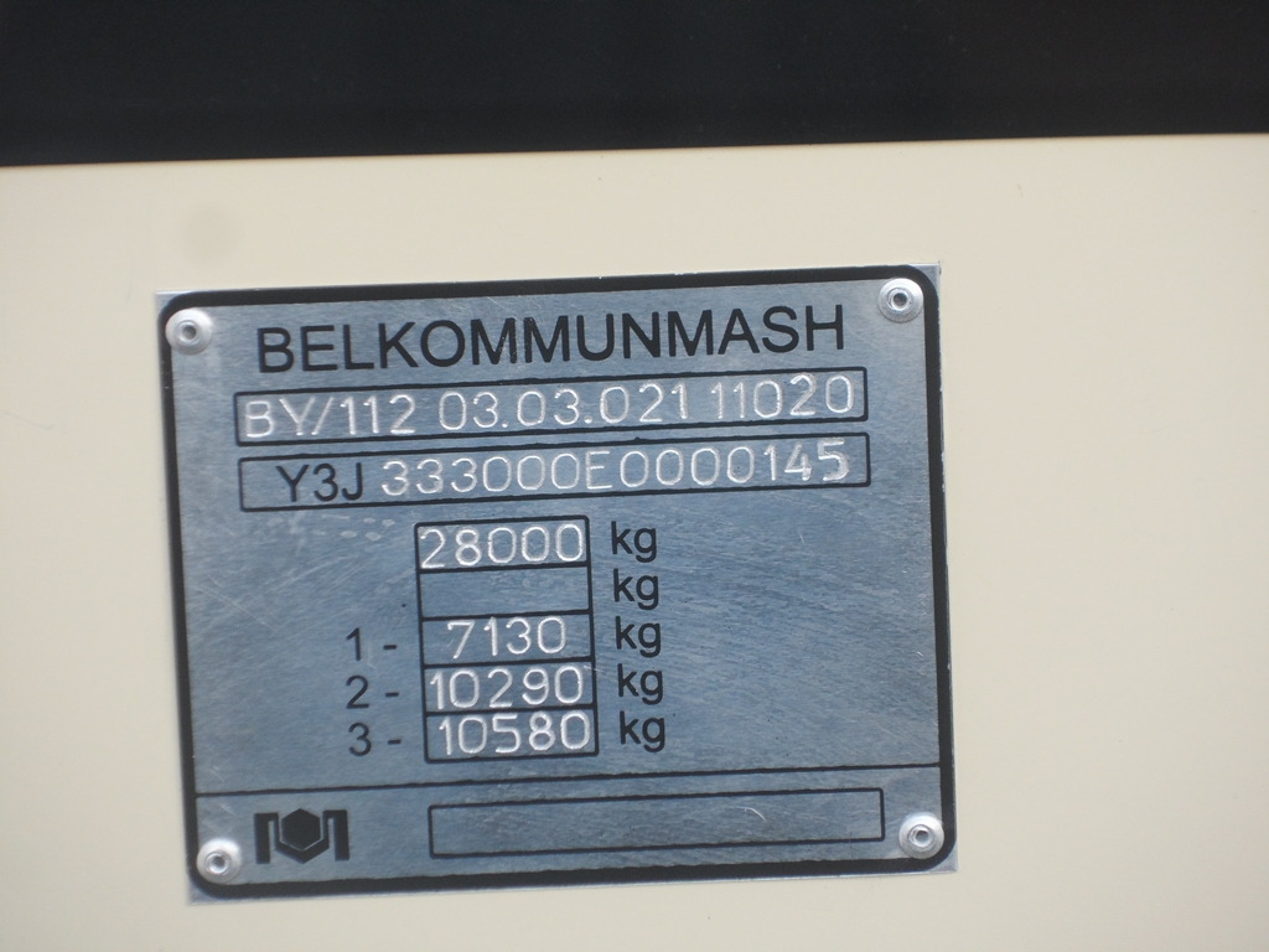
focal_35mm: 261
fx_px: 9568
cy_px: 476
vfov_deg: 5.7
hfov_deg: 7.6
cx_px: 634
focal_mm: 48.5
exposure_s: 1/90
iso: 120
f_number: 5.6
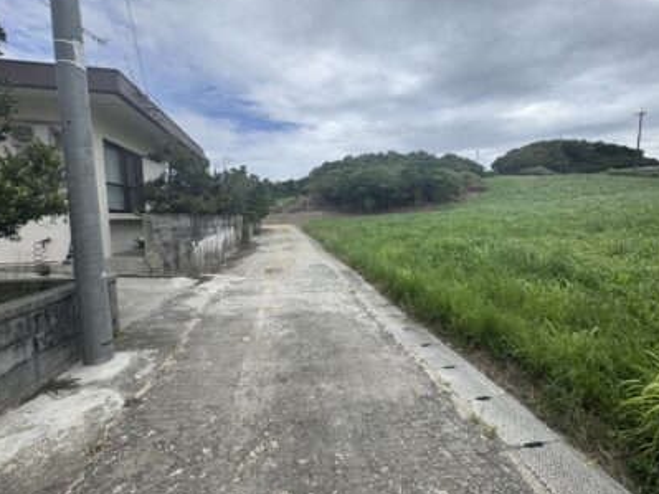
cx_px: 344
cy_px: 240
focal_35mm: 15
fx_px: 285
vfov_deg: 81.7
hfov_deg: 98.1
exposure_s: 1/1880
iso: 50
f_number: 2.2
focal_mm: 2.22
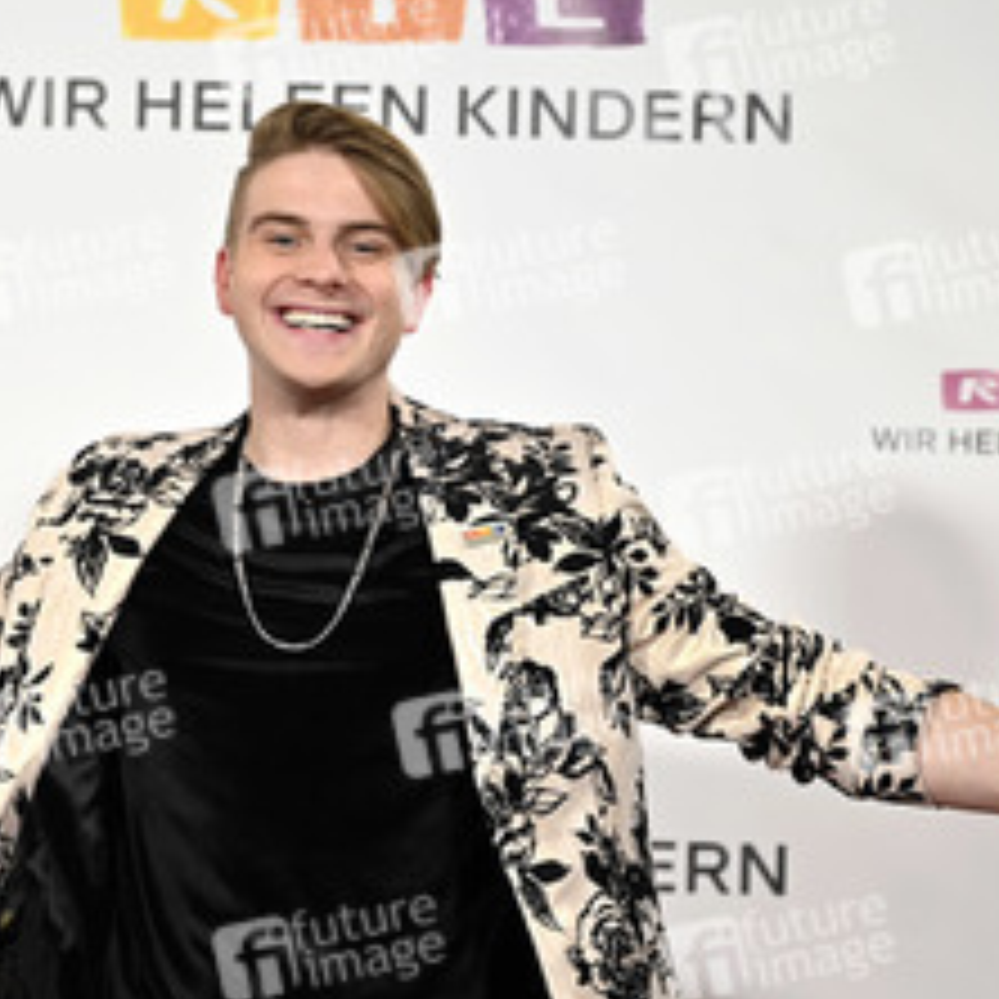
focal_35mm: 121
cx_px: 389
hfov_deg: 14.4
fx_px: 3951
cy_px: 612
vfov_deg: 14.4
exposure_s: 1/320
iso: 1000
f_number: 2.8
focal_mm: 70
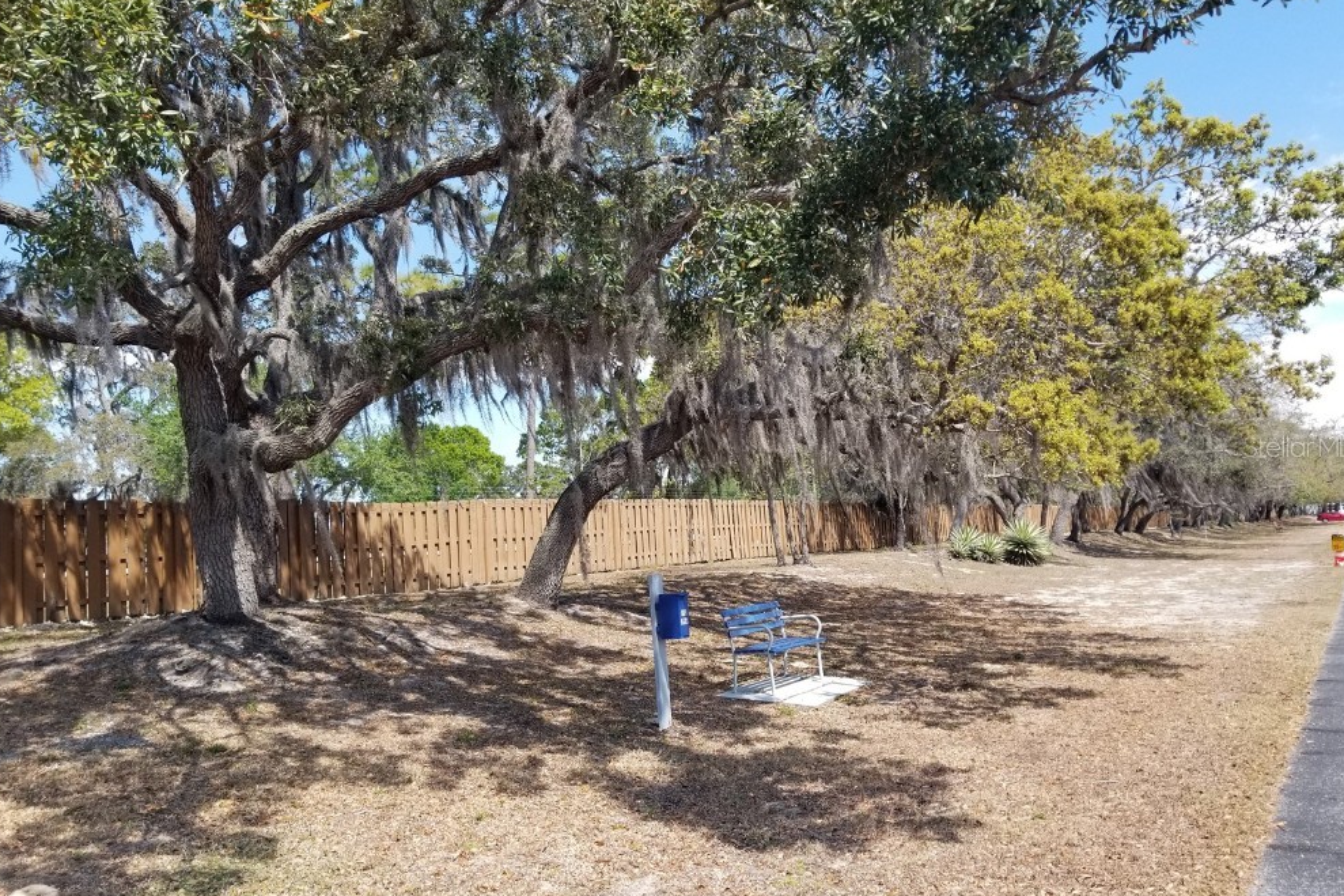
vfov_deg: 46.4
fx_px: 1045
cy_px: 446
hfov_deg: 65.5
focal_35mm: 28
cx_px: 675
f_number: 1.7
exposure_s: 1/1232
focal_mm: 4.3
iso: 50
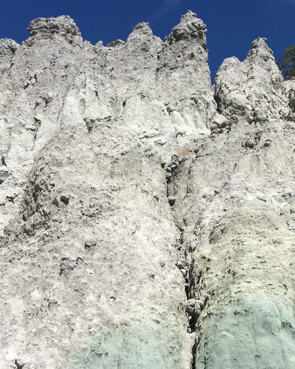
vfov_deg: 28.9
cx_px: 232
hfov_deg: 23.2
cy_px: 254
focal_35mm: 65
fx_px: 709
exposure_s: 1/2564
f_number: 2.2
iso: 25
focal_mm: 4.15
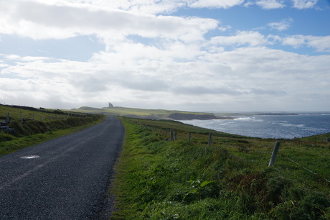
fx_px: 302
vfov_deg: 39.9
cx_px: 165
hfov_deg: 57.3
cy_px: 110
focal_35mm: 33
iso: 100
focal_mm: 22
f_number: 13
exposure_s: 1/250
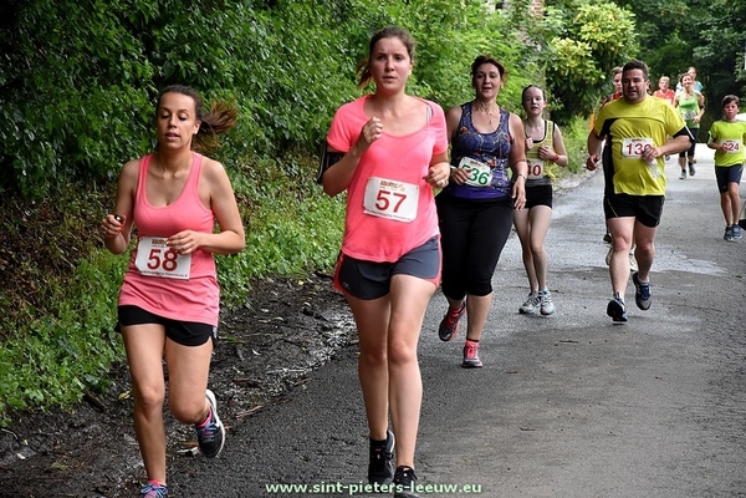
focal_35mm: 158
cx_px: 373
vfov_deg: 8.7
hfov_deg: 13.0
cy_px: 249
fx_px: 3263
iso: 900
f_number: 5.6
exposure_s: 1/500
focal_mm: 105
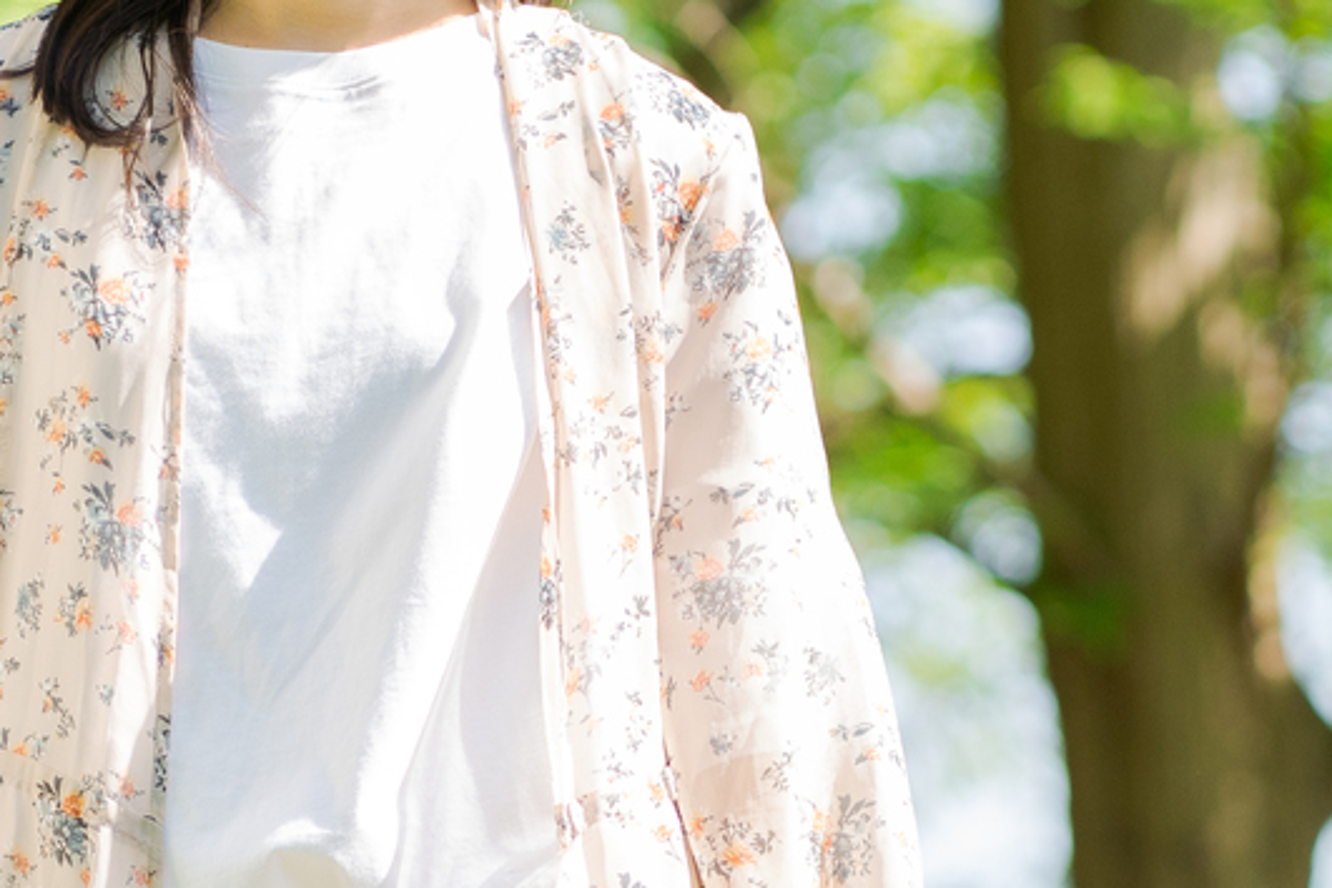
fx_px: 11839
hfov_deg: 6.4
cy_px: 245
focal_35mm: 320
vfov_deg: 4.3
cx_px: 278
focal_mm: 85
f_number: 2.8
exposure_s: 1/1250
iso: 400
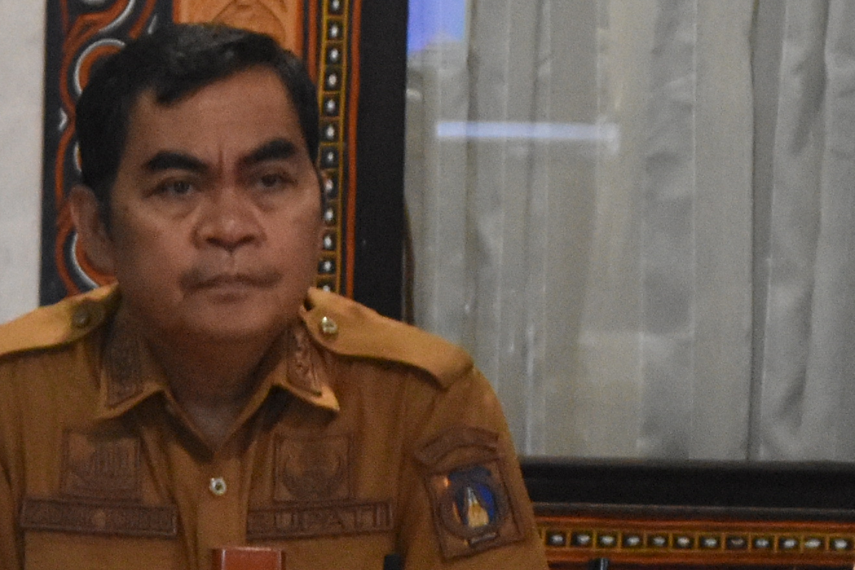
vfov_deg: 3.5
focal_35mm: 395
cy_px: 415
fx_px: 9379
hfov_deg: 5.1
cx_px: -957
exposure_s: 1/125
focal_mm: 58
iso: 3200
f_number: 5
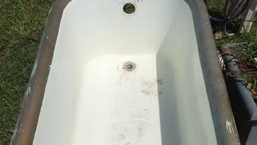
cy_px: 123
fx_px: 293
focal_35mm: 43
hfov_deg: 47.3
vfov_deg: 27.0
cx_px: 128
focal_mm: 4.15
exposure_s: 1/6849
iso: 32
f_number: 2.2
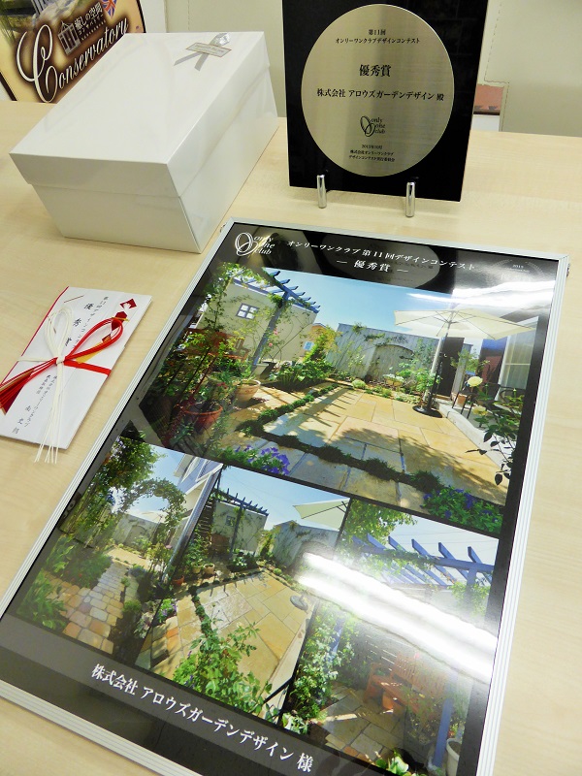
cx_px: 291
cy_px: 388
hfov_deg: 54.9
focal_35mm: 25
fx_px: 560
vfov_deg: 69.4
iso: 125
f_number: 3.3
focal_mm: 4.3
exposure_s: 1/60
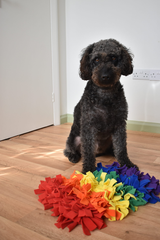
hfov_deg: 36.9
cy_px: 112
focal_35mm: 36
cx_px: 87
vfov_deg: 53.1
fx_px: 240
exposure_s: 1/125
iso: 400
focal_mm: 22
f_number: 3.8
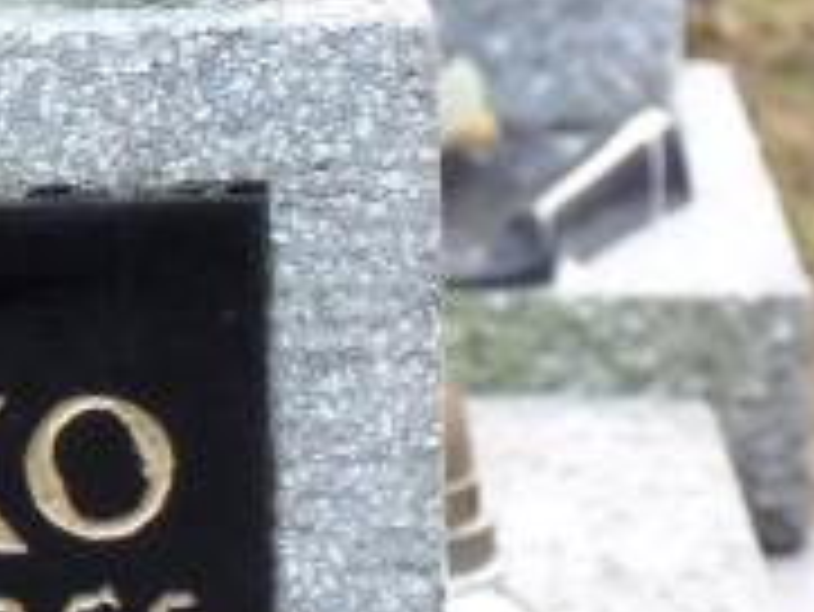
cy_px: 94
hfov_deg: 4.0
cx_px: -585
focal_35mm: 498
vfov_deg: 3.0
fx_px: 11718
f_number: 4.2
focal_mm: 25.2
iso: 480
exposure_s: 1/60
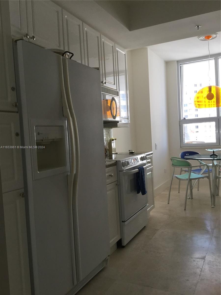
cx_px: 110
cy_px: 148
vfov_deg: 58.4
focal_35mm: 31
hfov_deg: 45.4
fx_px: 264
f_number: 2.4
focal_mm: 3.3
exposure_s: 1/30
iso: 25
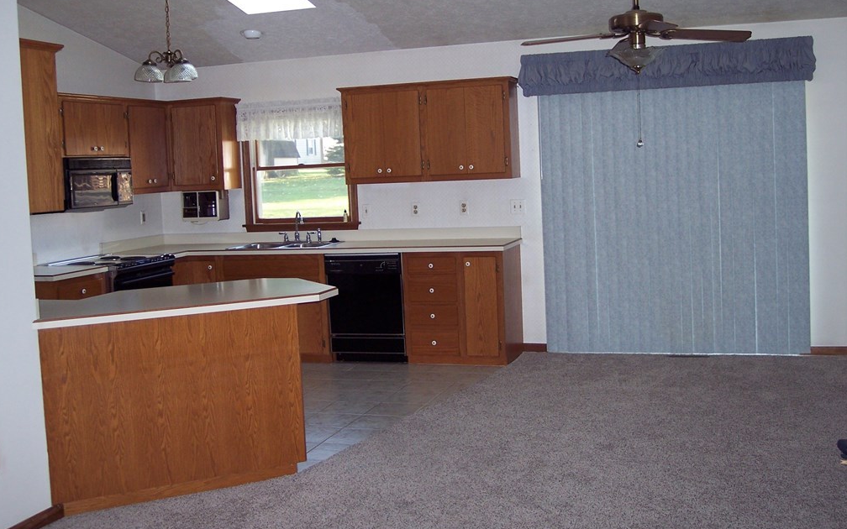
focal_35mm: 42
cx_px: 420
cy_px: 239
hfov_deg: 47.2
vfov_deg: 30.5
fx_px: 970
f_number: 2.8
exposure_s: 1/60
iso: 140
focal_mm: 8
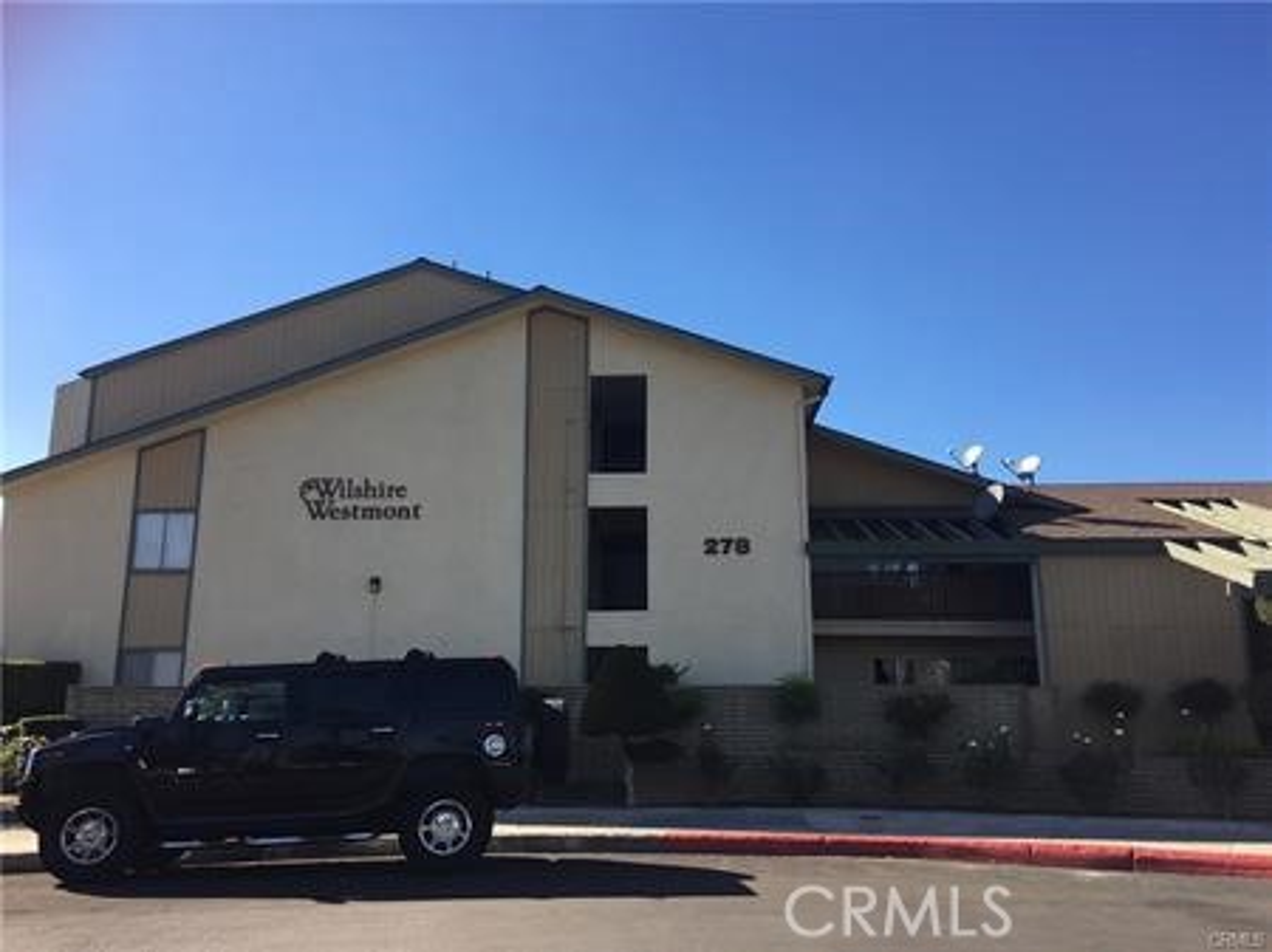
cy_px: 476
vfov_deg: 48.2
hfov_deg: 61.7
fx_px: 1065
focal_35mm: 29
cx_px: 636
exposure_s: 1/894
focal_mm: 4.15
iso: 25
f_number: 2.2
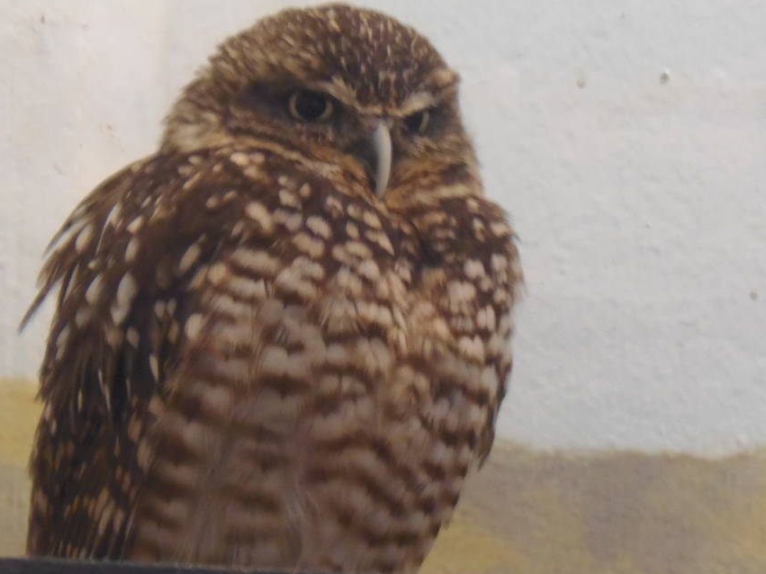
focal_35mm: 299
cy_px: 259
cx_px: 365
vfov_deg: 5.0
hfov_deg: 6.6
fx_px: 6615
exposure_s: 1/6
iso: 200
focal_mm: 29.4
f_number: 4.8
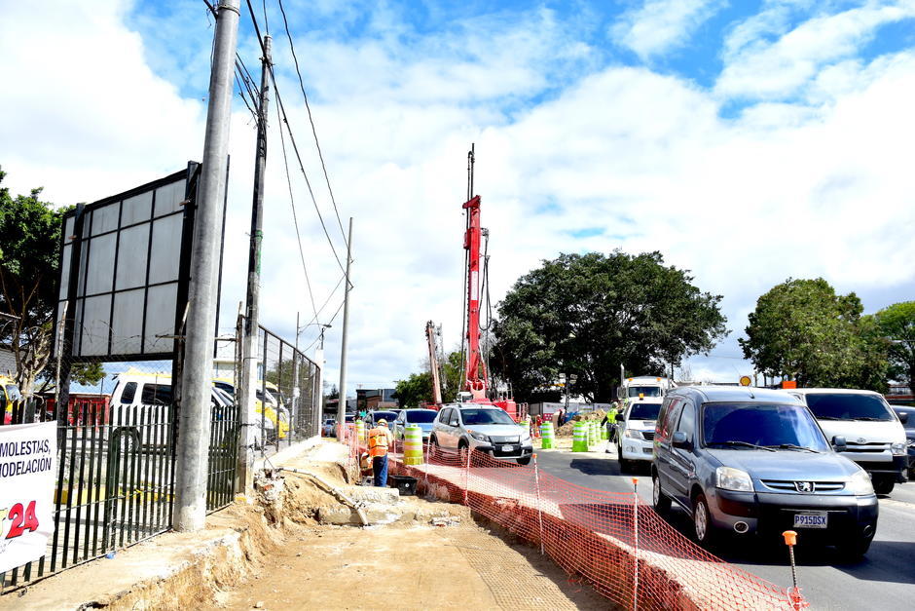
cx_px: 458
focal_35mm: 27
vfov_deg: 47.9
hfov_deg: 67.4
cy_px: 306
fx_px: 686
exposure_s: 1/320
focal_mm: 18
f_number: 5.6
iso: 100
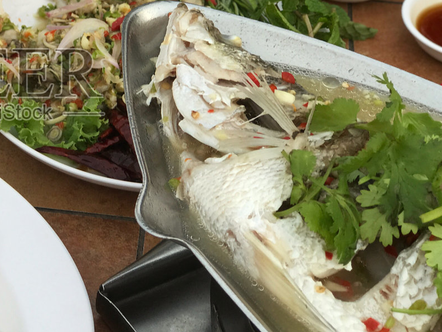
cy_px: 86
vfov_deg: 12.8
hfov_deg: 16.8
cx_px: 11
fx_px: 1469
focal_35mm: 115
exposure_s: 1/138
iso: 20
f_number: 2.8
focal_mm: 6.6
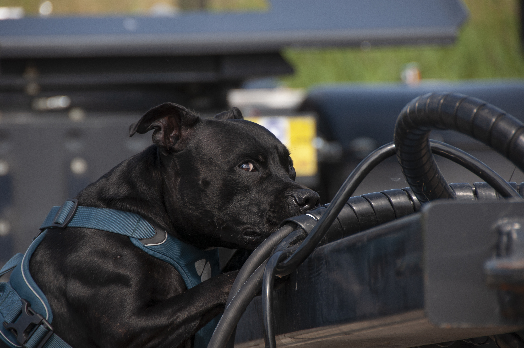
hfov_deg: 6.9
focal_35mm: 300
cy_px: 174
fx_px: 4361
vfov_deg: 4.6
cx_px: 262
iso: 200
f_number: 7.1
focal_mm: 200
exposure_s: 1/500
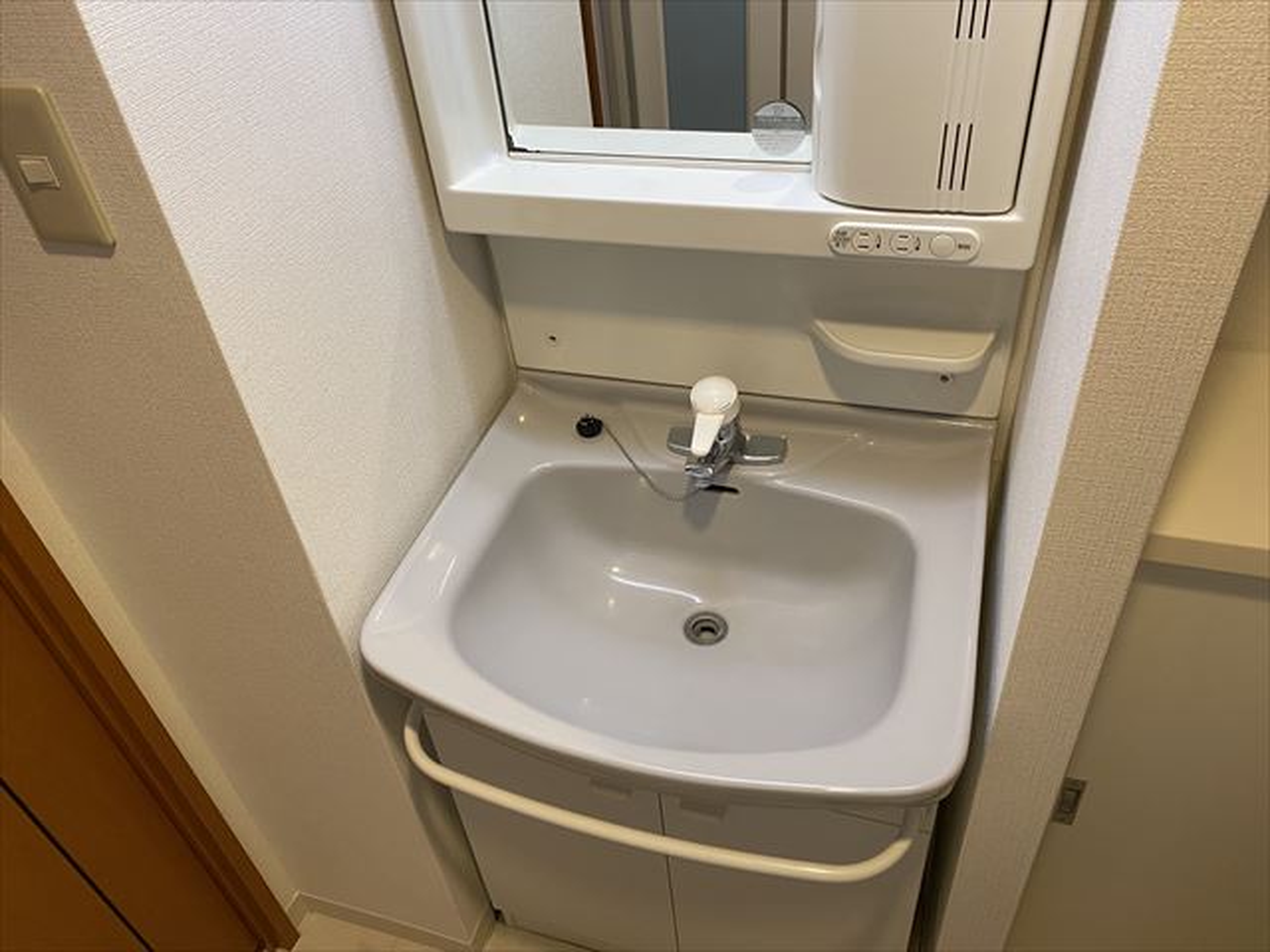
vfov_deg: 53.1
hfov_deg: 67.3
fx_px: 954
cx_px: 635
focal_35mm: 26
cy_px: 476
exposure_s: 1/50
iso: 125
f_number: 1.8
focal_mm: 4.25
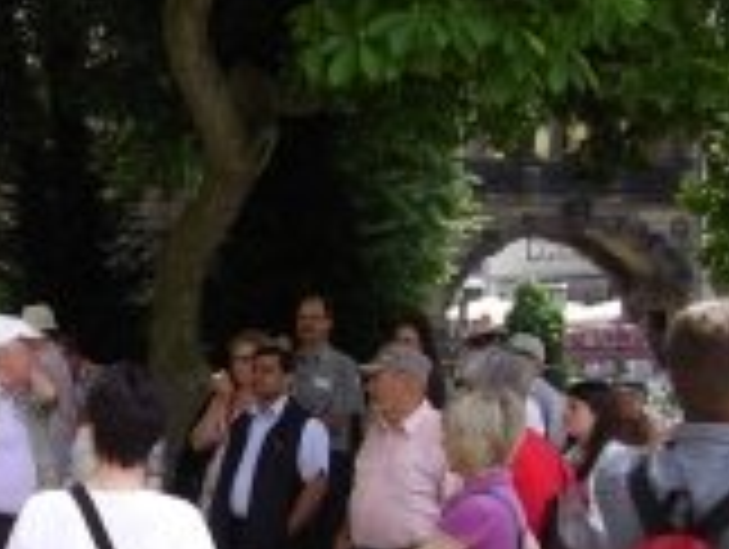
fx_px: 1265
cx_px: -9
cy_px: 459
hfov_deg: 29.8
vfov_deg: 24.0
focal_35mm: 60
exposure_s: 1/320
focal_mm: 4.9
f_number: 3.2
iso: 100
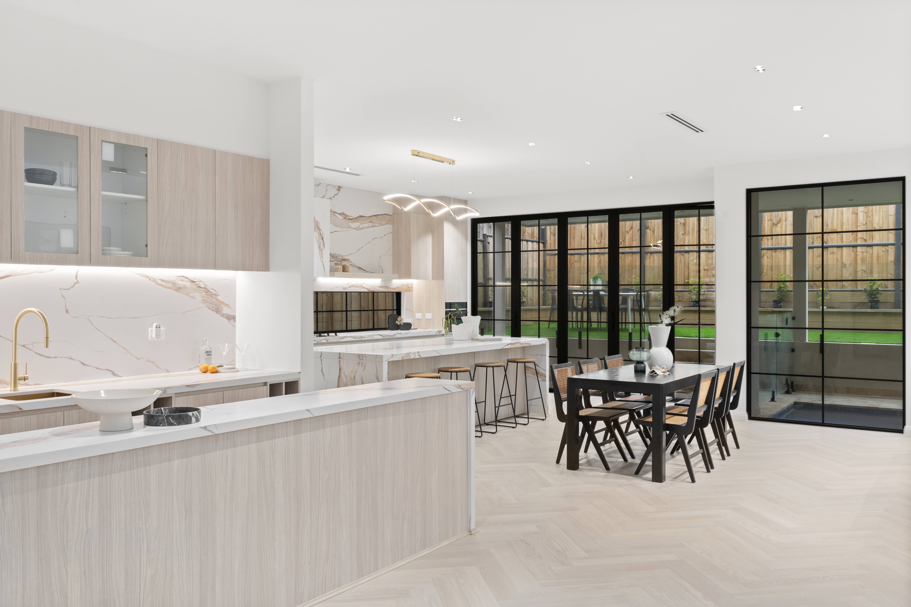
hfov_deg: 63.7
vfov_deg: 45.0
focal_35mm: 29
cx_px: 456
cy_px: 304
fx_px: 734
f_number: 11
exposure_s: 1/2
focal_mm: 29
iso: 320
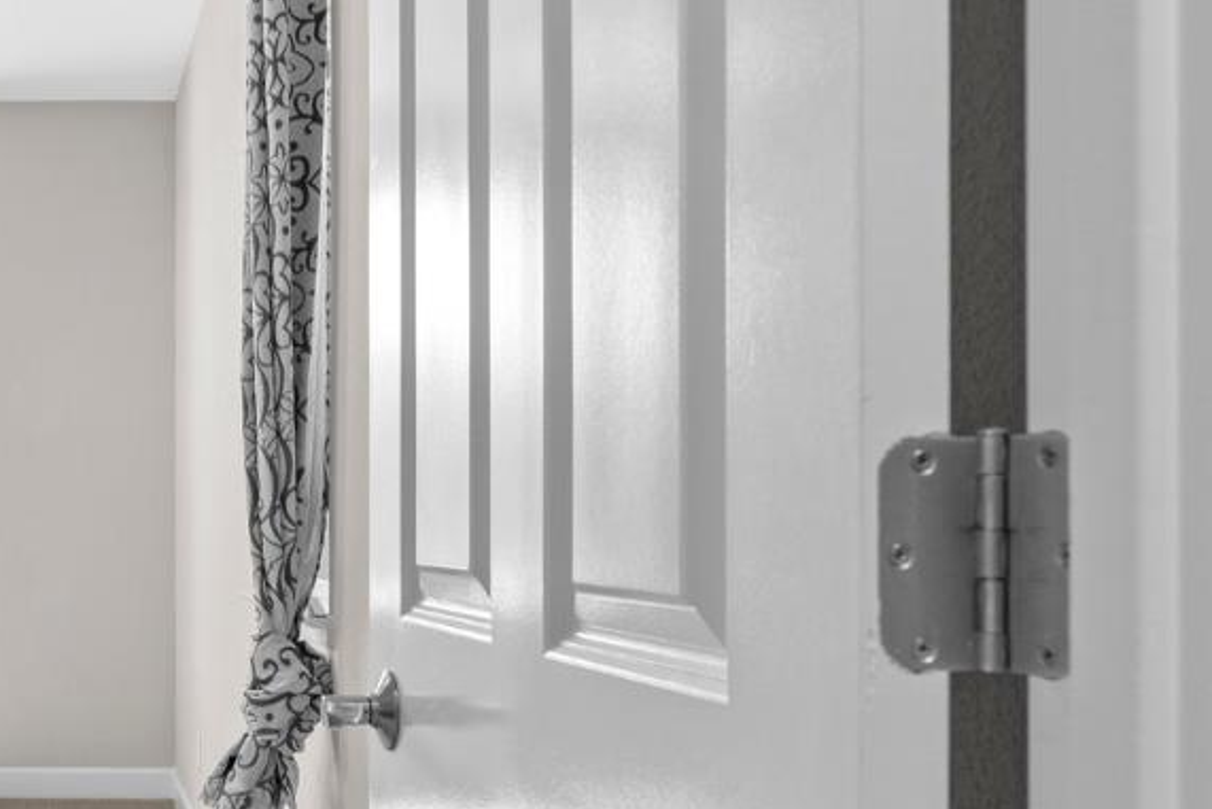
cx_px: 38
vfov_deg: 31.7
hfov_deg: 41.2
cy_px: 534
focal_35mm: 42
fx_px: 1414
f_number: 8
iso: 400
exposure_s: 1/6
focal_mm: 16
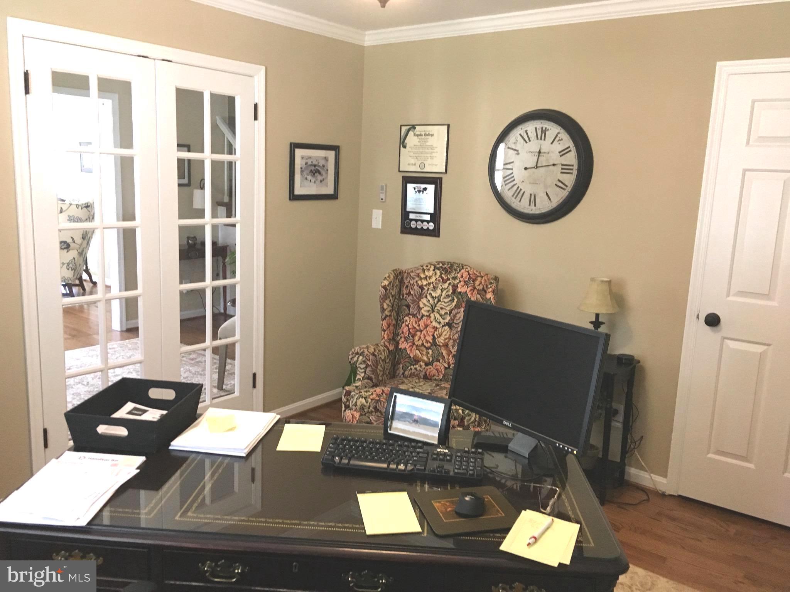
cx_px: 395
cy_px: 296
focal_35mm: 29
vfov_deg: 48.2
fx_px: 662
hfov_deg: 61.7
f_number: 2.2
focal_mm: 4.15
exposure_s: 1/24
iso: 200
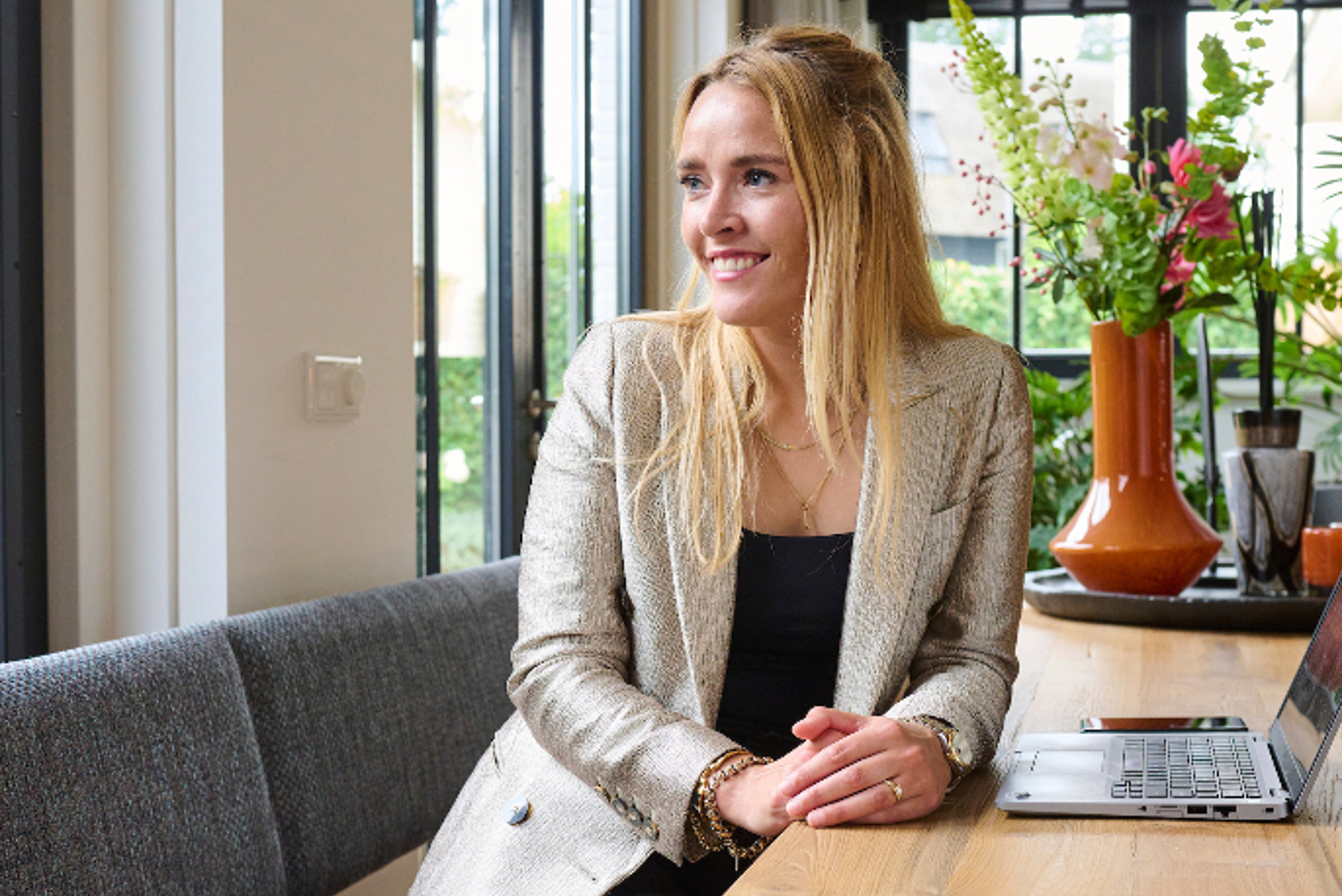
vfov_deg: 26.5
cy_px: 478
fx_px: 1902
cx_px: 806
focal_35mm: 51
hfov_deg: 38.7
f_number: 4.5
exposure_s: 1/80
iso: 2500
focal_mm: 35
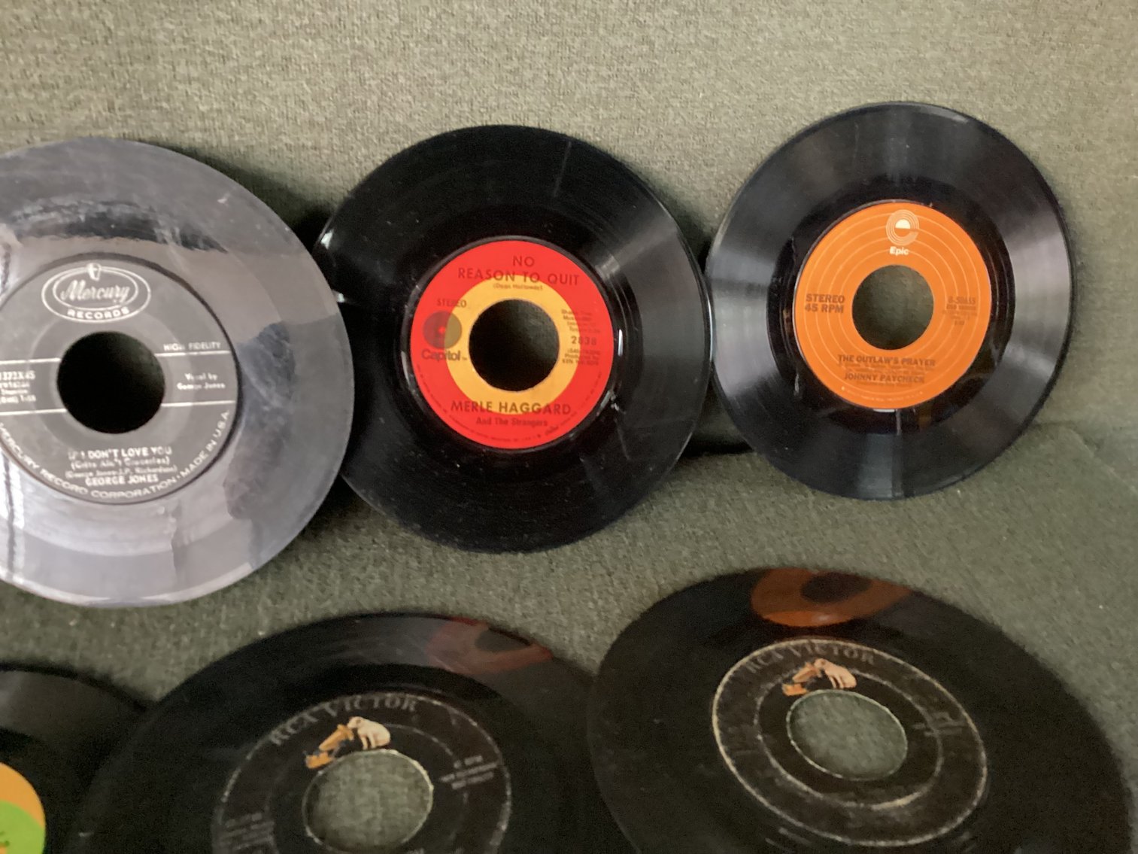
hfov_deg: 58.3
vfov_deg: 45.4
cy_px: 427
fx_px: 1019
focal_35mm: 31
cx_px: 569
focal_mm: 3.3
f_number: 2.4
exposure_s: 1/30
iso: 800
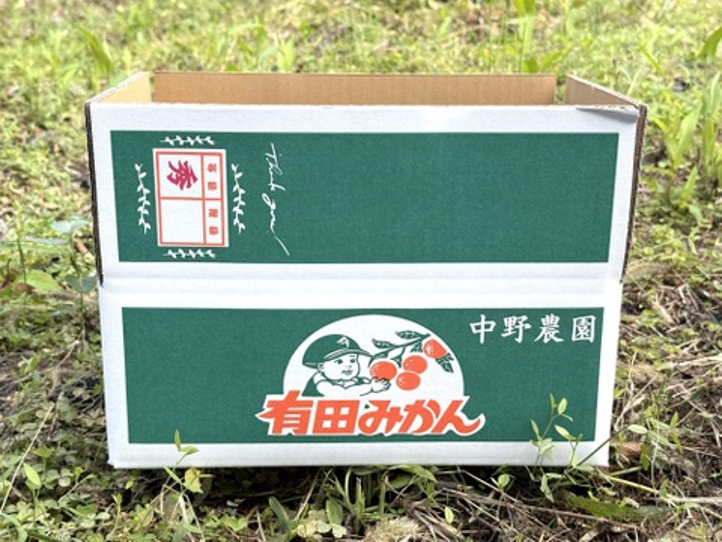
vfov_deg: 30.3
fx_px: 1001
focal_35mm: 48
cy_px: 271
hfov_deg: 39.7
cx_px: 361
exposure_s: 1/687
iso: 64
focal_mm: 6.76
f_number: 1.78
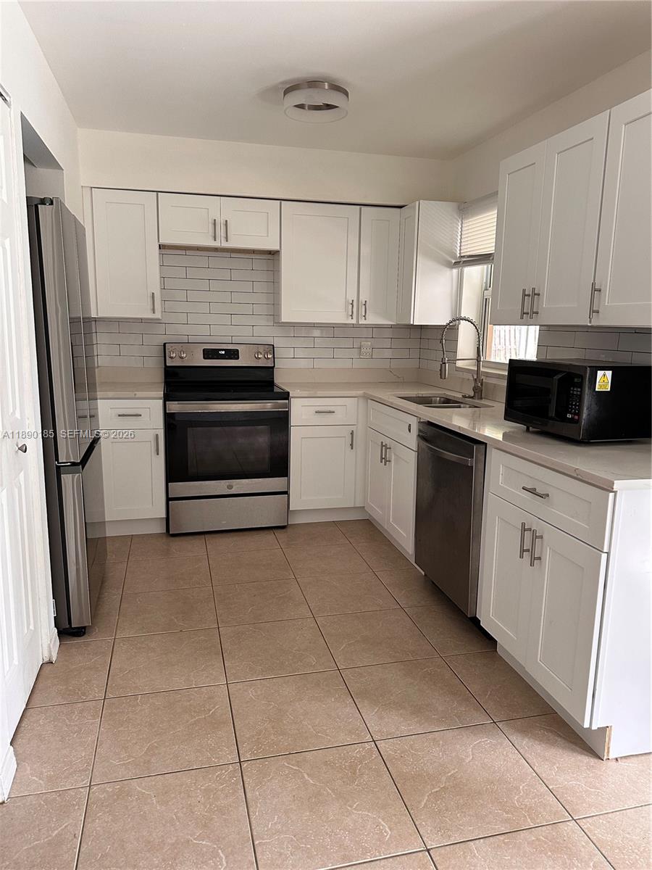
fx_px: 603
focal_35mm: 24
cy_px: 435
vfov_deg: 71.6
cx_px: 326
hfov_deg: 56.8
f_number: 1.78
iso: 250
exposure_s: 1/88
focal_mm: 6.86
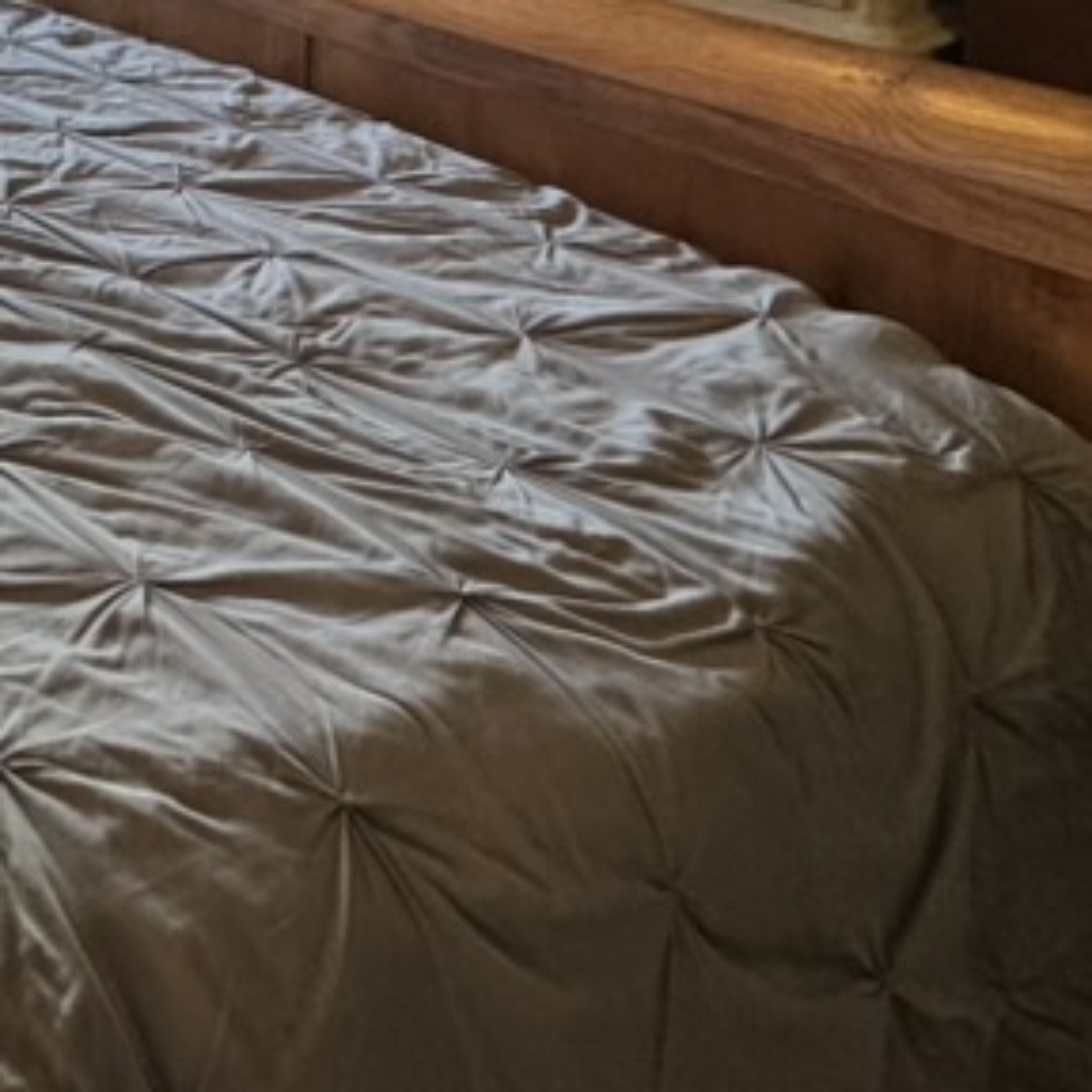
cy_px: -307
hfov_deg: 31.1
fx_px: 1570
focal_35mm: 44
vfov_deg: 30.6
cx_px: -273
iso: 250
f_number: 2.2
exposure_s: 1/99
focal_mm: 2.22
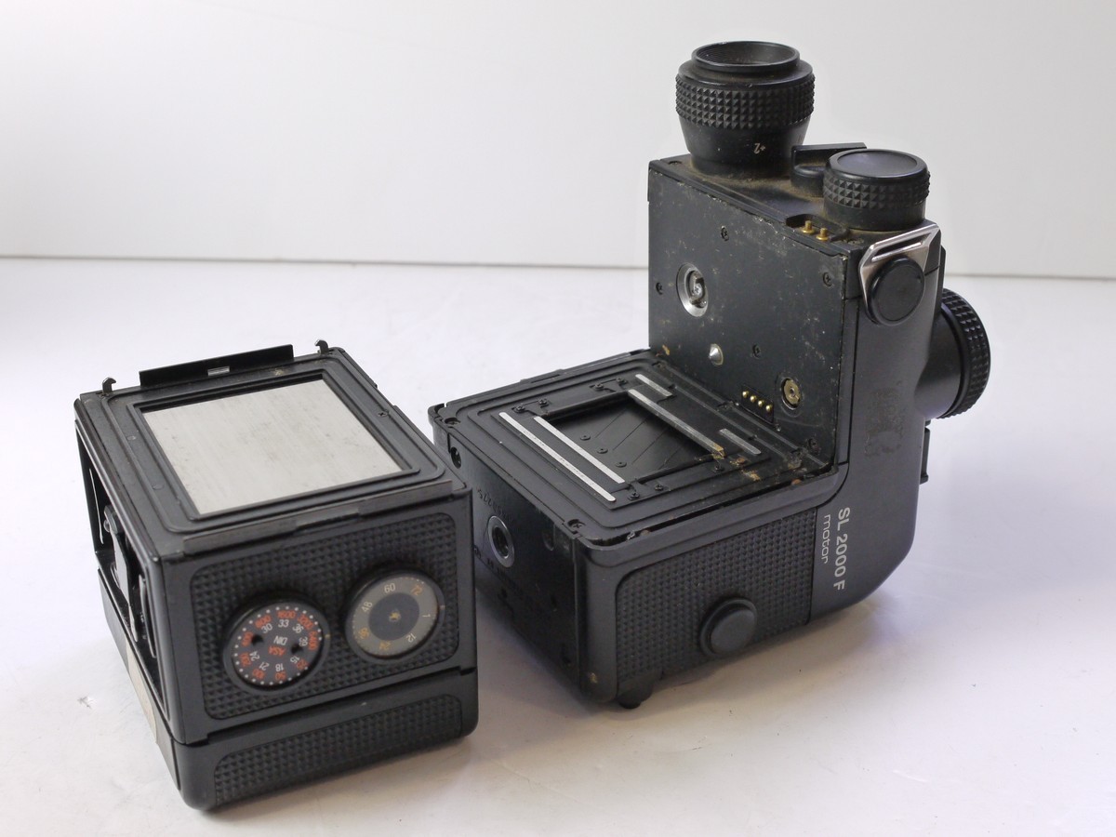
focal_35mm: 48
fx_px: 1547
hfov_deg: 39.7
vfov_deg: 30.3
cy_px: 418
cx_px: 558
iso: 800
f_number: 8
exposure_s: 1/30
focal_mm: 24
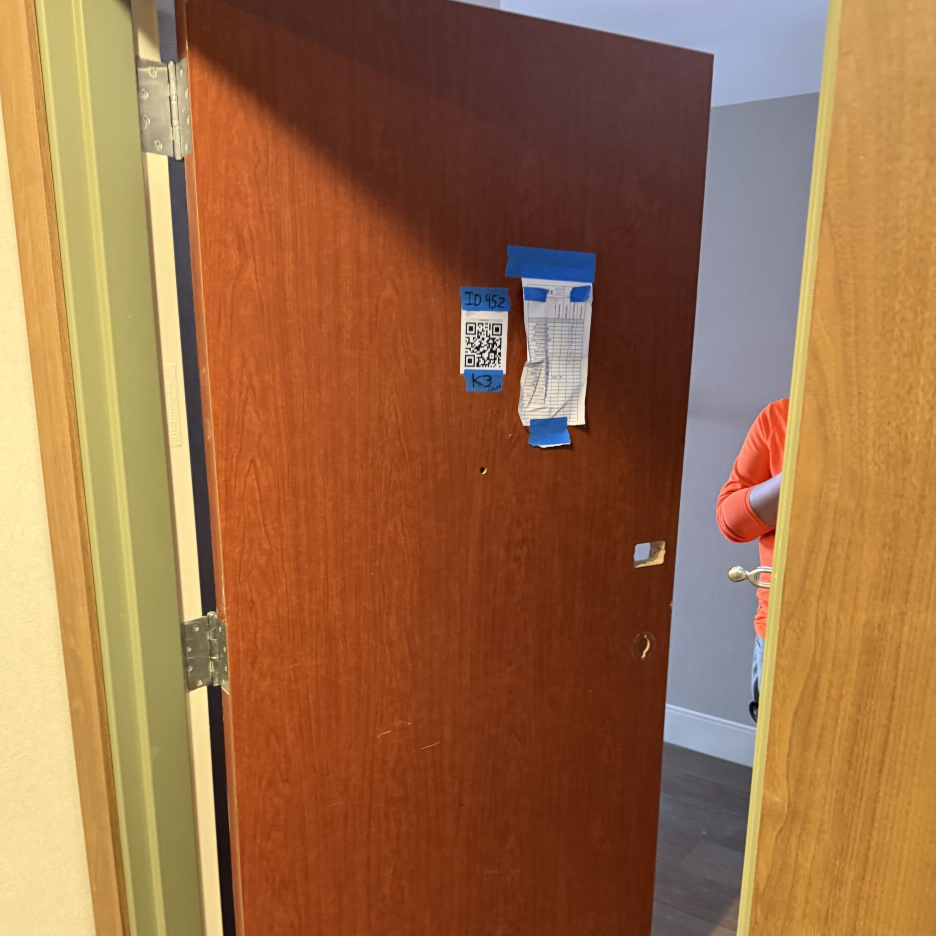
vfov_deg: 55.1
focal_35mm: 29
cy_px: 574
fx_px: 887
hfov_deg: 55.6
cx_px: 459
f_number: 1.78
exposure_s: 1/40
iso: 640
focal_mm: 6.76
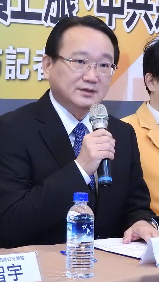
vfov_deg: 15.9
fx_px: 1012
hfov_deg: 9.0
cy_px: 131
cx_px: 81
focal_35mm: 135
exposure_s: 1/60
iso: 1600
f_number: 4.5
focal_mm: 15.2
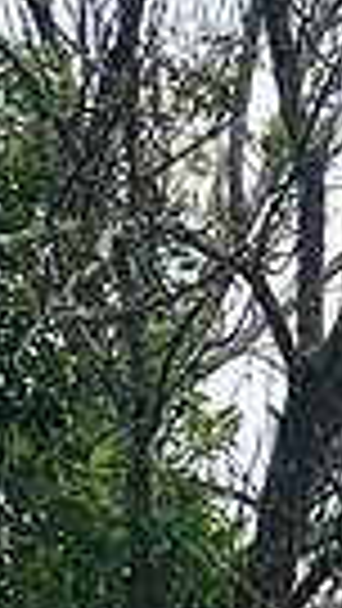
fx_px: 3722
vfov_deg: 9.1
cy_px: 853
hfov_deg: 5.0
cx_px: 994
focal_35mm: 231
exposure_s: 1/3546
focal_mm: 3.99
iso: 20
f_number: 1.8
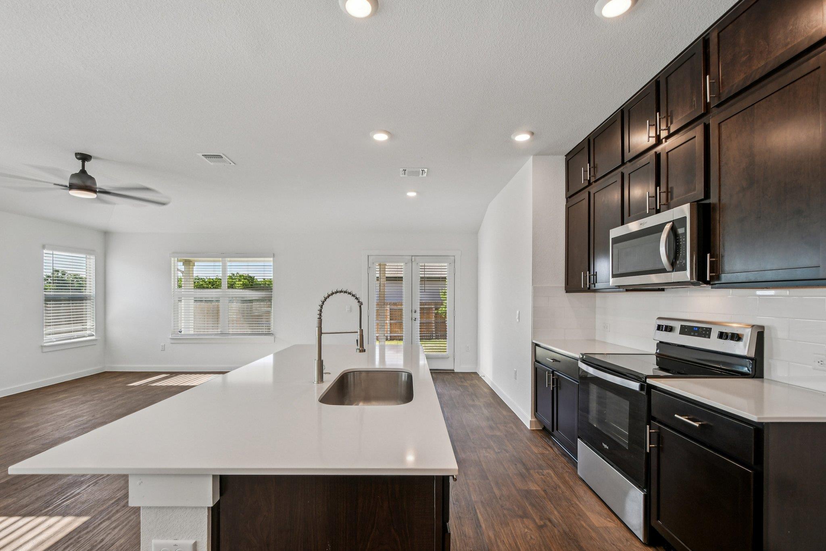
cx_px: 413
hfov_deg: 100.4
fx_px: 344
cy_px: 276
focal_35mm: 15
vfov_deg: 77.3
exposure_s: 1/125
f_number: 8
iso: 400
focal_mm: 10
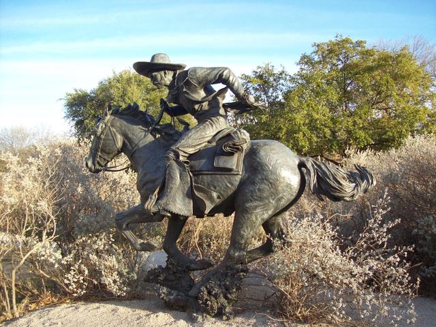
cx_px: 218
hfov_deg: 51.4
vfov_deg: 39.7
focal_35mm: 36
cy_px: 164
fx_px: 453
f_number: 2.7
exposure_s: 1/299
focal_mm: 6
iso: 80
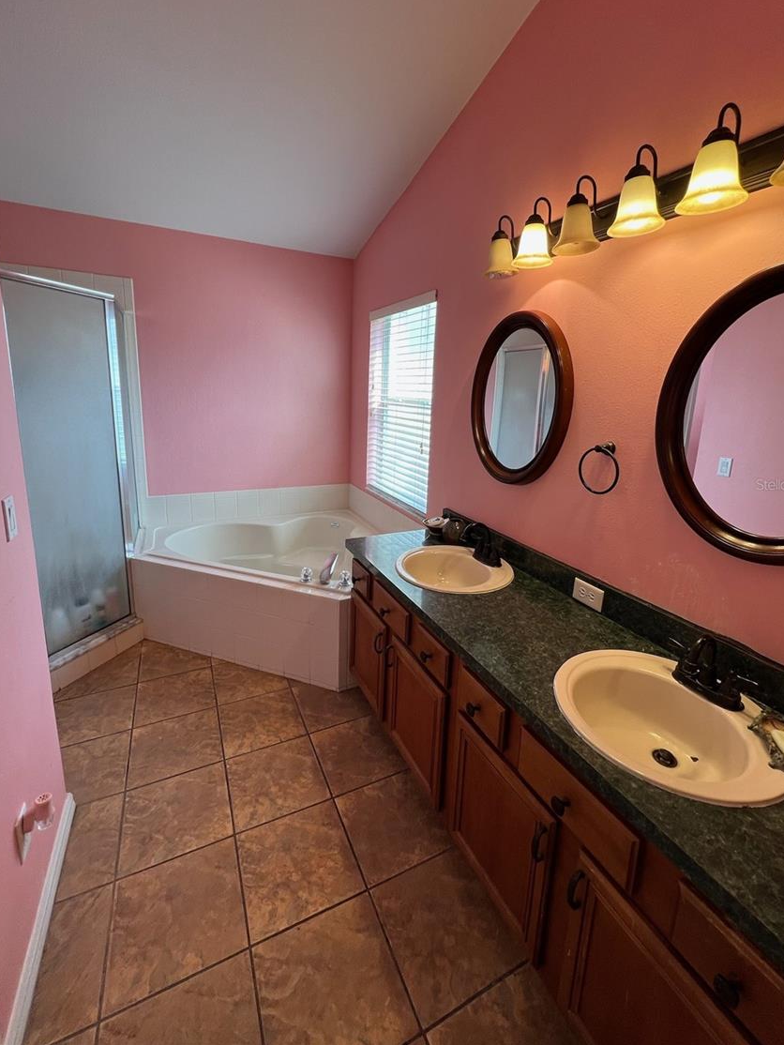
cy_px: 484
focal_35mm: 14
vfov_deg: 101.9
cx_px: 400
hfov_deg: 85.7
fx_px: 423
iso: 64
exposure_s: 1/120
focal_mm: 1.57
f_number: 1.8
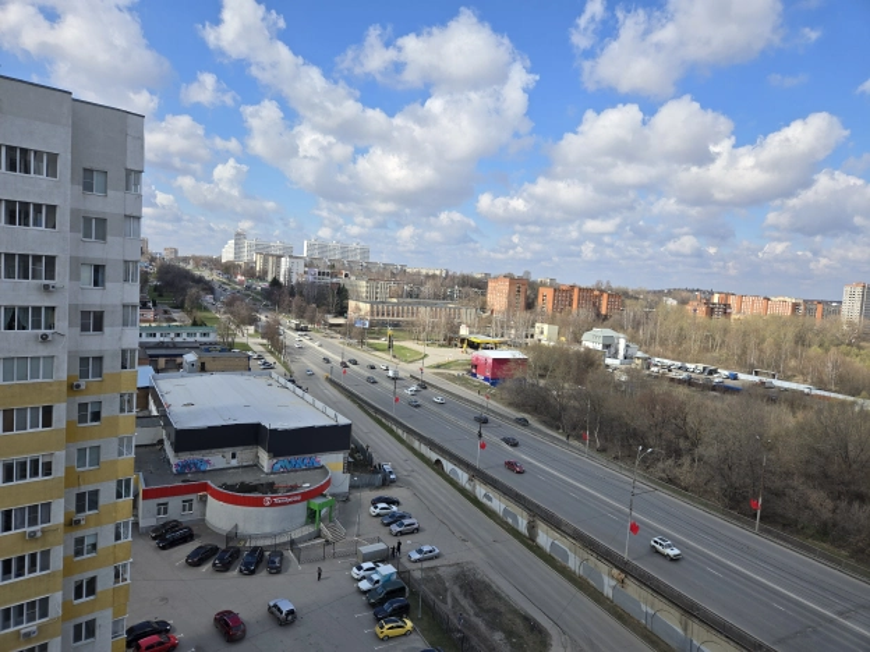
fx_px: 578
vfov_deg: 58.9
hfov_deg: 73.9
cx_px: 435
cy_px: 326
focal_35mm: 23
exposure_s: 1/1761
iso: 25
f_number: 1.8
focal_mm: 5.4
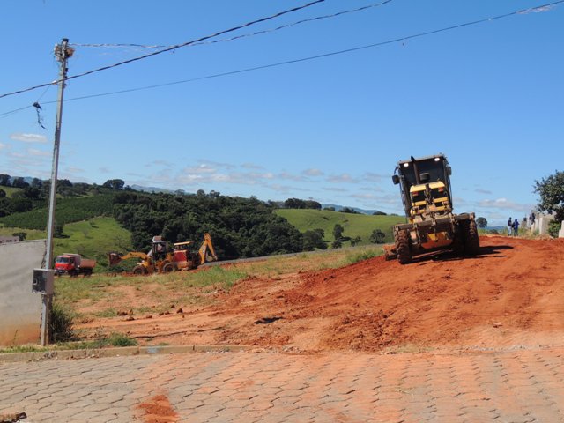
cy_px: 212
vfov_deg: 30.9
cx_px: 282
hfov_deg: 40.4
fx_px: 766
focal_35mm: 47
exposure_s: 1/1250
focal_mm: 8.3
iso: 100
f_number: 3.5
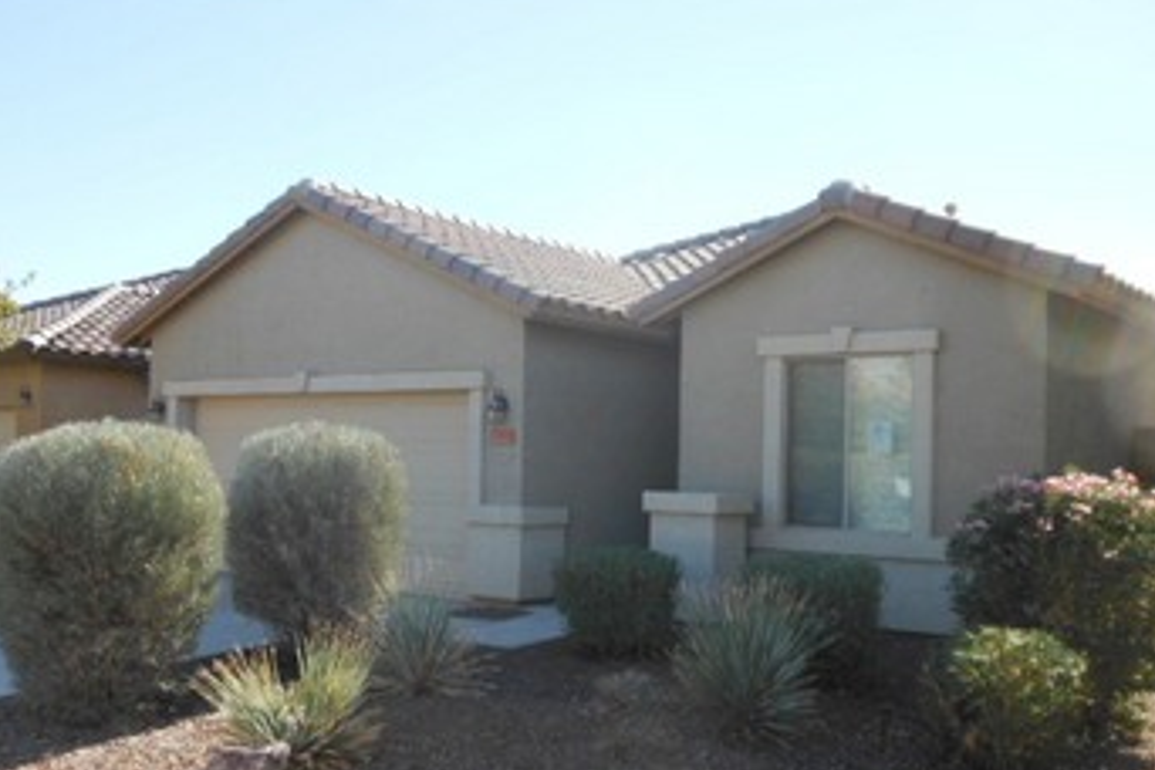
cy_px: 415
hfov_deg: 48.5
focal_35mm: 40
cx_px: 578
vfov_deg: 33.4
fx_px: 1283
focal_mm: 6.8
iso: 80
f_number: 3.6
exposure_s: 1/400
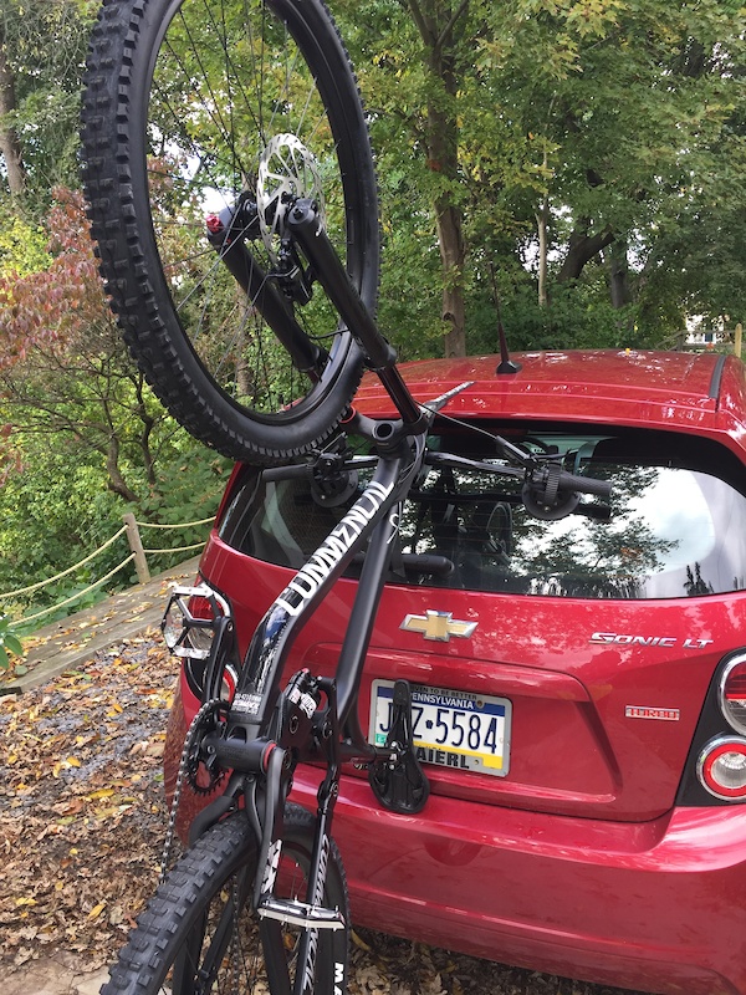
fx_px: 833
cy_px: 498
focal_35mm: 29
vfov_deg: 61.7
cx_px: 373
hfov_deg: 48.2
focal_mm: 4.15
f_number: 2.2
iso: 32
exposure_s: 1/120
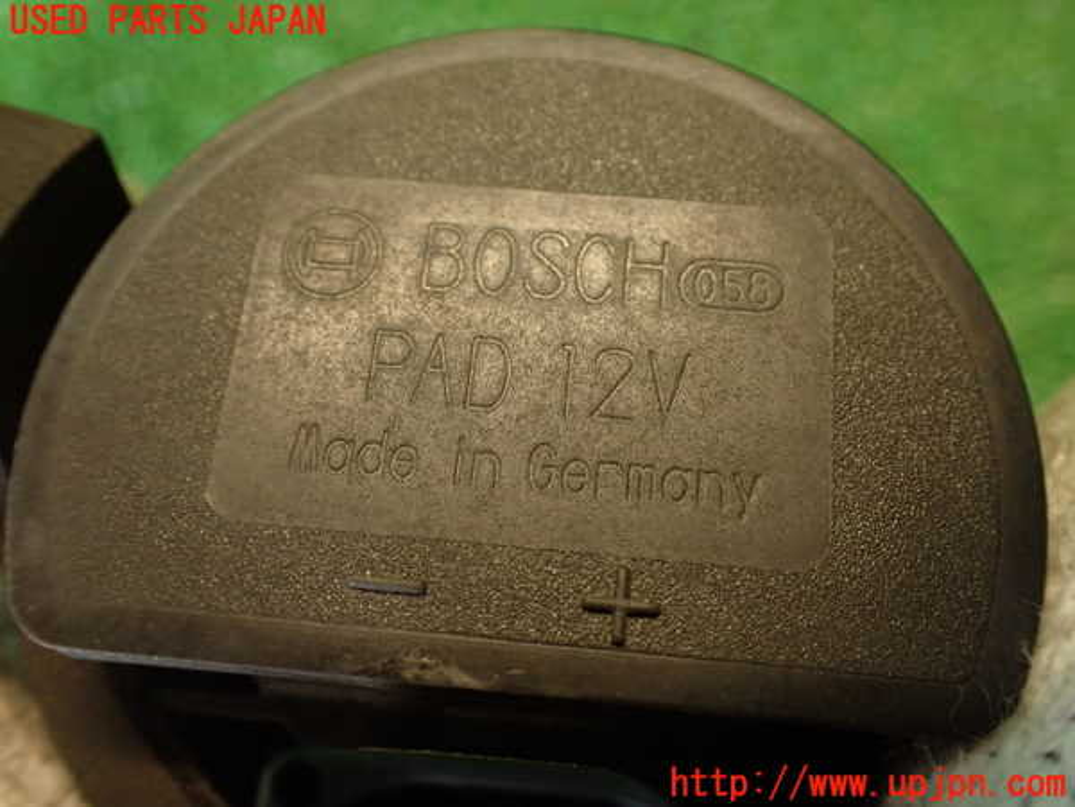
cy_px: 404
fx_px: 994
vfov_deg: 44.2
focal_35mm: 32
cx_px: 538
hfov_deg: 56.8
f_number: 2.4
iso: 320
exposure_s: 1/30
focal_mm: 5.79
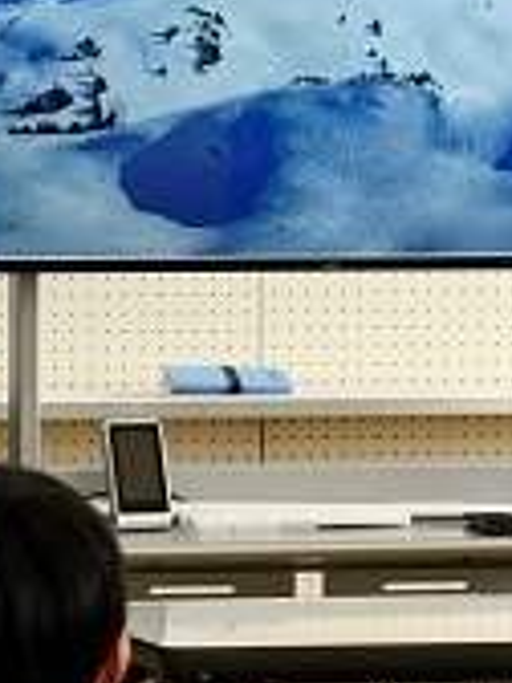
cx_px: 577
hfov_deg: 4.1
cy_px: 181
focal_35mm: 360
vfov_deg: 5.5
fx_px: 7100
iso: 2000
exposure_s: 1/400
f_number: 5
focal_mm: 70
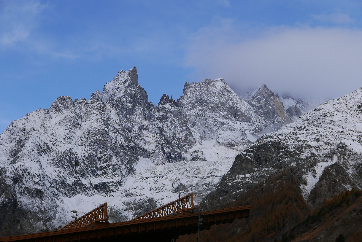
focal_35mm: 58
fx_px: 584
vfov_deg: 23.4
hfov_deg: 34.5
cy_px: 121
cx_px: 181
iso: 200
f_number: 5.6
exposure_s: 1/400
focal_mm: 26.3
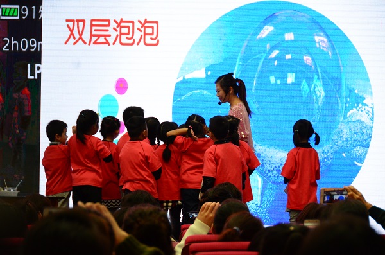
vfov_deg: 9.6
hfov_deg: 14.4
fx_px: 1520
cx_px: 192
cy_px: 128
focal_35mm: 142
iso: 1600
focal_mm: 95
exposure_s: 1/125
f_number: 5.6
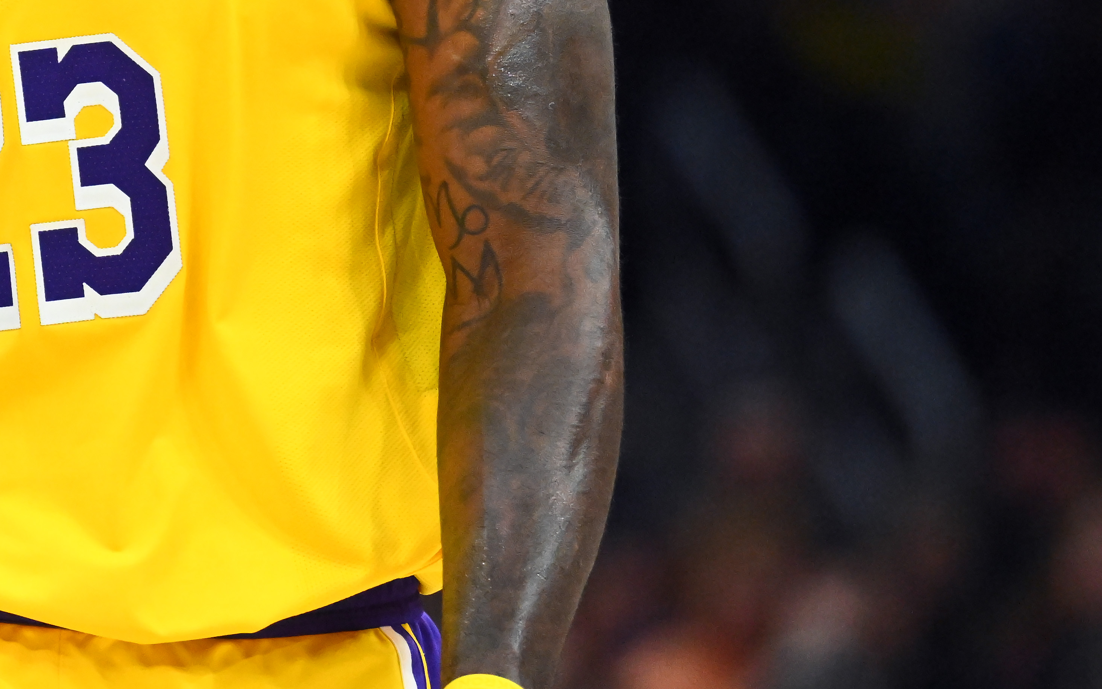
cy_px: -82
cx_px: 51
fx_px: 25948
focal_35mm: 864
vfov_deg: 1.5
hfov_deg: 2.4
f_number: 4
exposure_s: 1/1600
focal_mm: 300
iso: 5000
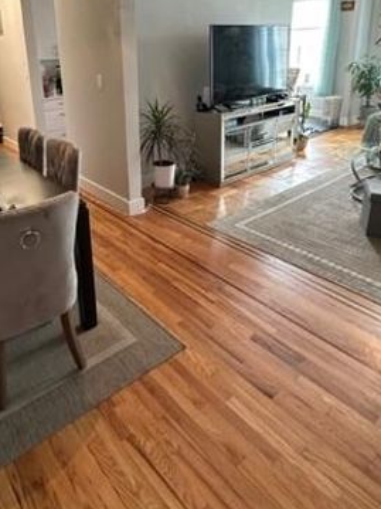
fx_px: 382
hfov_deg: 52.6
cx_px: 147
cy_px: 167
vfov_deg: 65.4
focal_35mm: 26
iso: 250
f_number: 2.2
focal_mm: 2.22
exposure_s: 1/60
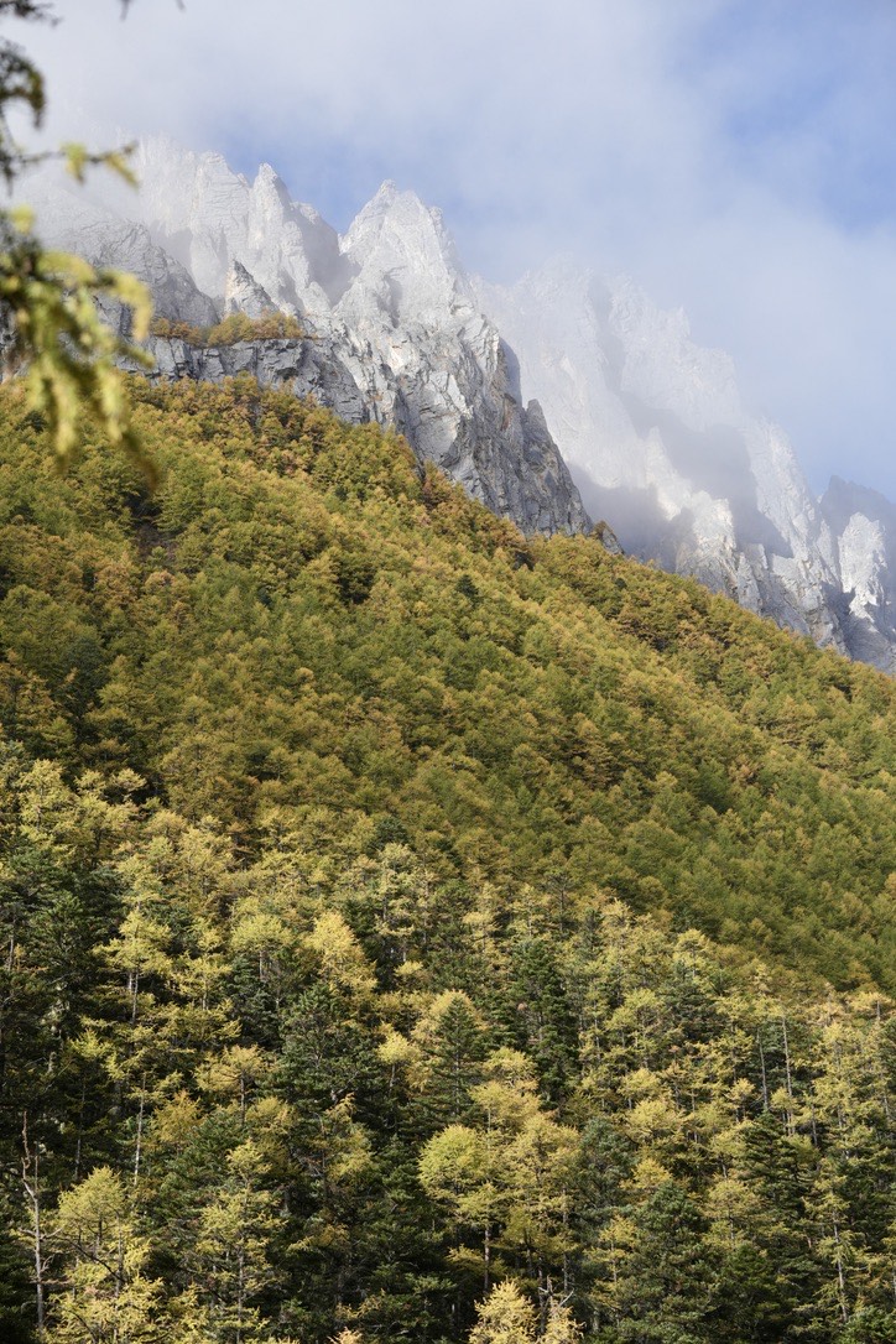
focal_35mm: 70
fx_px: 2613
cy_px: 672
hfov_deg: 19.5
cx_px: 448
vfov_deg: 28.8
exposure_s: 1/2500
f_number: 4
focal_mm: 70
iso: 800
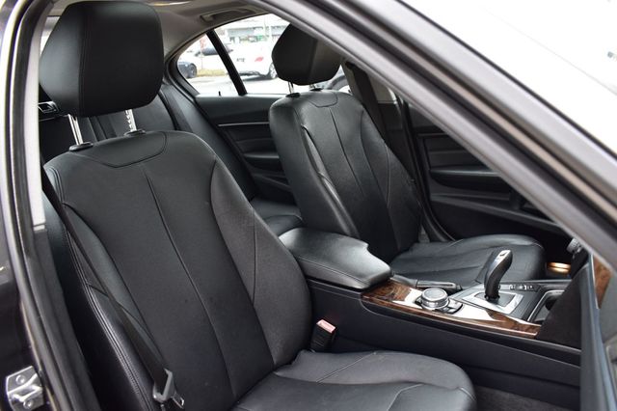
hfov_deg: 62.0
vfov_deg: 43.6
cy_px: 206
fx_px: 514
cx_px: 308
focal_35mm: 30
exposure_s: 1/20
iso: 400
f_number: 6.3
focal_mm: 20
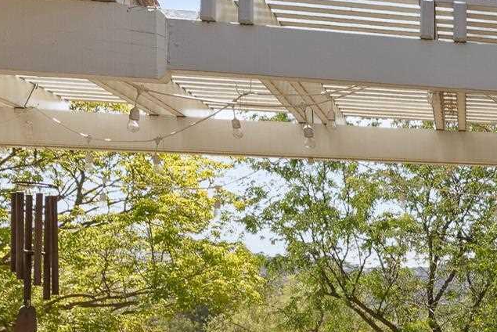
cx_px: 748
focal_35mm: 63
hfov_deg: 24.6
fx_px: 870
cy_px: 311
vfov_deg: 21.0
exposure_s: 1/320
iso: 500
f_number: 6.3
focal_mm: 16
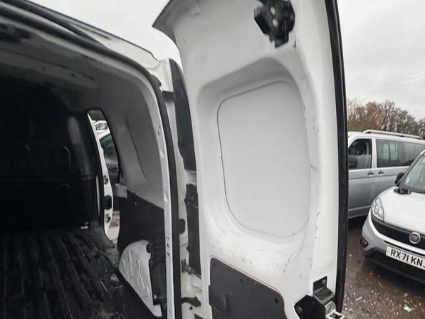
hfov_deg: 76.3
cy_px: 205
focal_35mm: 21
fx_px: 258
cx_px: 286
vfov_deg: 62.3
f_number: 2.2
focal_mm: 2.22
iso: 200
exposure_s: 1/81
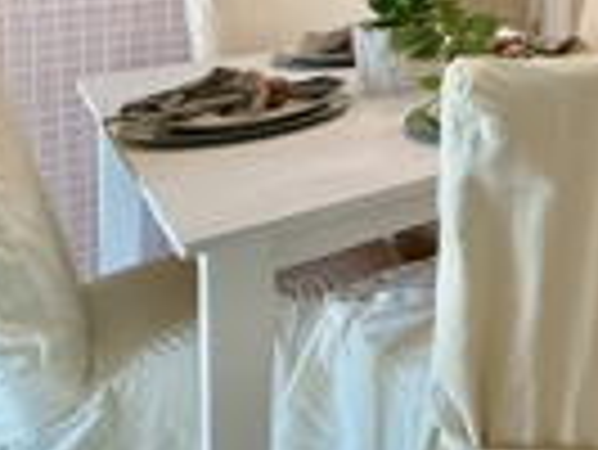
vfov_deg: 29.7
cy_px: -86
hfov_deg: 29.7
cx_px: 868
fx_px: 726
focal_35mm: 42
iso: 500
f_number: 2.2
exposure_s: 1/120
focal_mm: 2.22
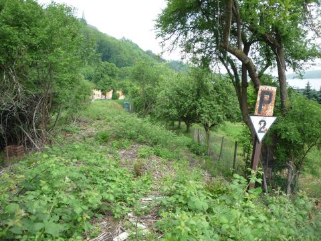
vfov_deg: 44.2
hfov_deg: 56.8
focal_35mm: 32
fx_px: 297
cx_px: 160
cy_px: 120
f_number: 4
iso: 100
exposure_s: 1/160
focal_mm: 5.2
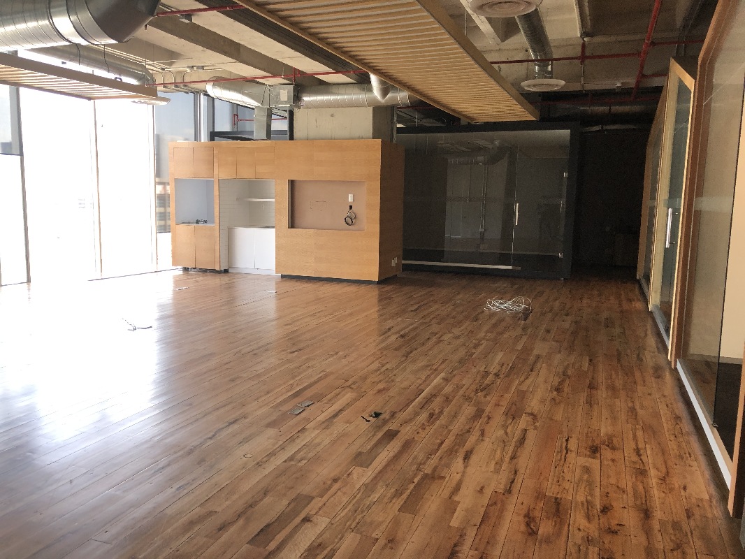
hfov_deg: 63.4
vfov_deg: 49.8
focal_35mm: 28
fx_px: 603
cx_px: 372
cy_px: 280
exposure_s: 1/30
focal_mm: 3.99
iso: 32
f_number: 1.8
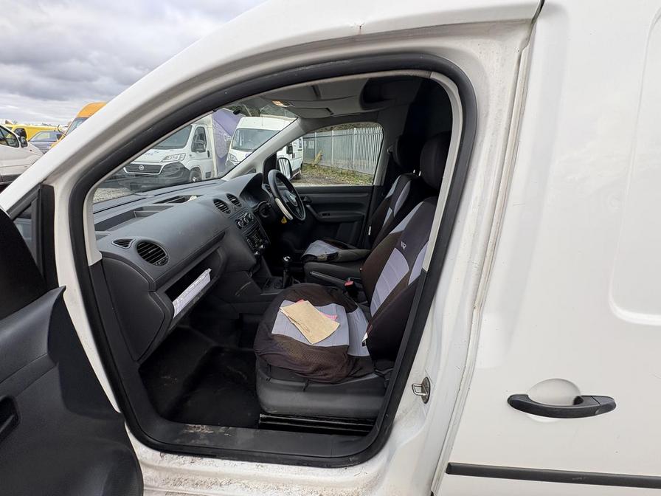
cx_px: 330
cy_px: 248
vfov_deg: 85.7
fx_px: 267
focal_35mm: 14
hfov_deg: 102.1
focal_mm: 2.22
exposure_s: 1/137
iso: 64
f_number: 2.2
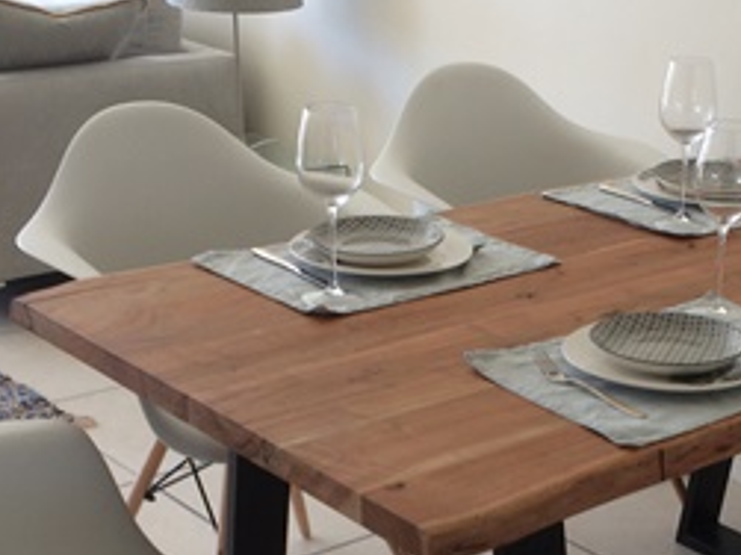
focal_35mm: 74
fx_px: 1583
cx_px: 567
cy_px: 514
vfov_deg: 19.5
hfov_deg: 26.0
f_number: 2.2
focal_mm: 4.15
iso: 40
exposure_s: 1/100
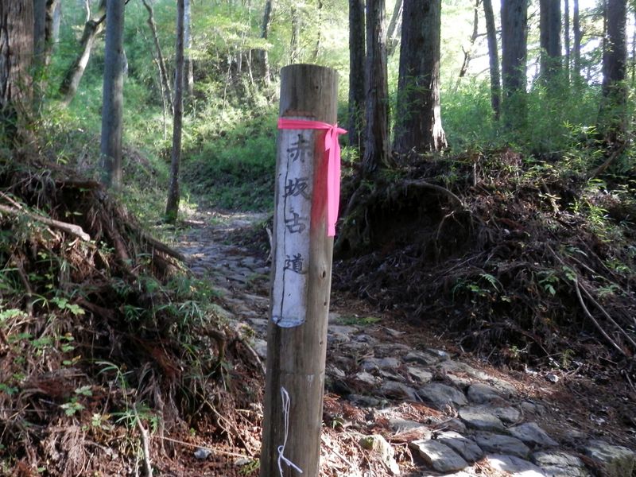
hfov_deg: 55.4
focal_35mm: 33
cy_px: 238
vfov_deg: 42.9
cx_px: 318
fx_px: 606
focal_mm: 6
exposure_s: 1/15
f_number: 3.4
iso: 200
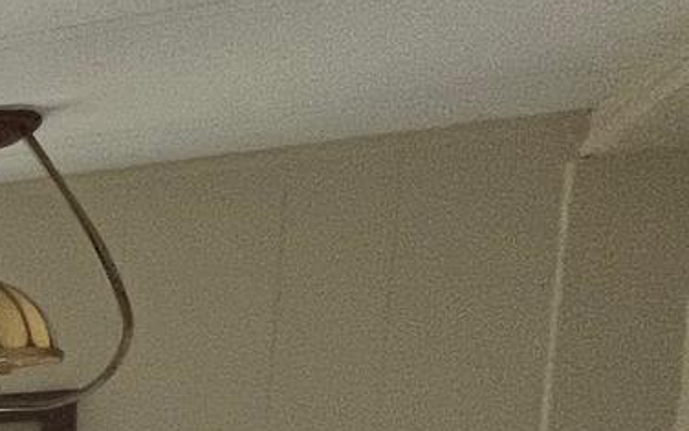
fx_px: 1408
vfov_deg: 15.5
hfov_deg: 14.7
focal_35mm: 75
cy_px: 717
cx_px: -1008
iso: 100
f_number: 1.8
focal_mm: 1.57
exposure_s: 1/99
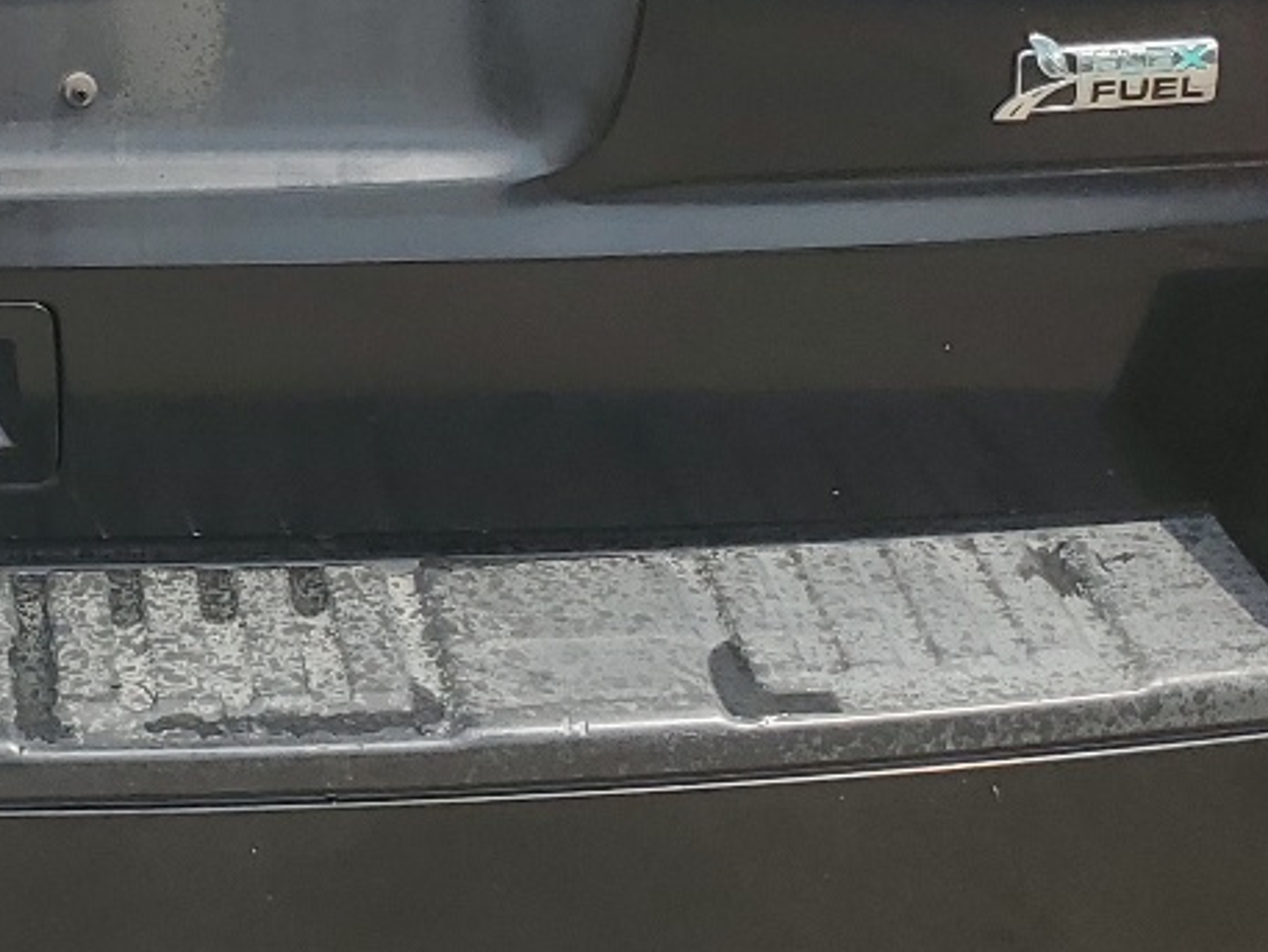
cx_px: -19
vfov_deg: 15.5
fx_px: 3334
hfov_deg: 20.8
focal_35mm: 91
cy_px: -264
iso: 50
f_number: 1.5
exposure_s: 1/2000
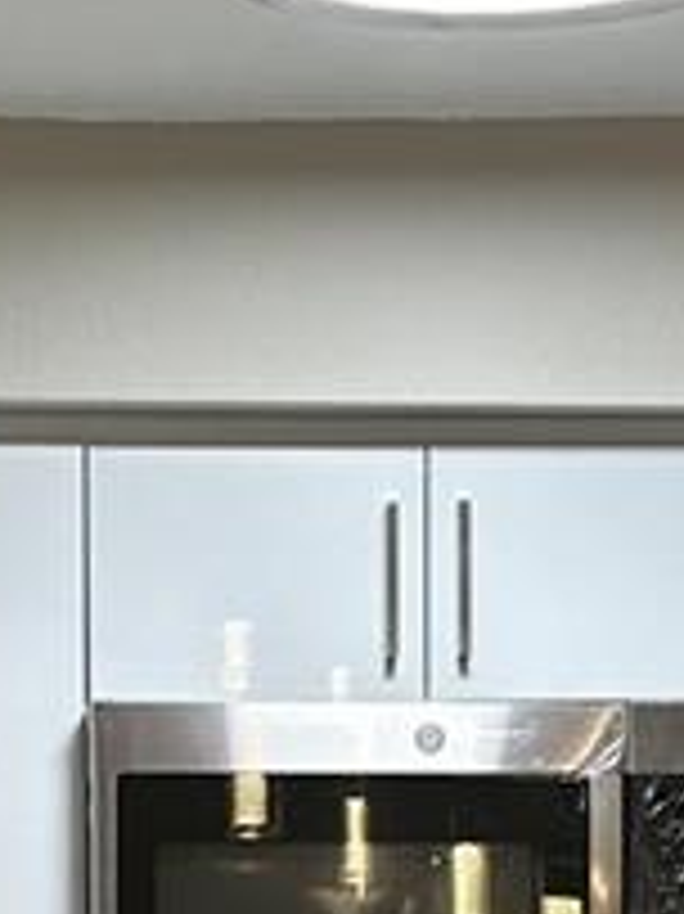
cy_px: 1274
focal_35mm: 142
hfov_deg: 10.4
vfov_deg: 13.3
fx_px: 3745
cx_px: 306
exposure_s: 1/60
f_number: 1.78
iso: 125
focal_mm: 6.86
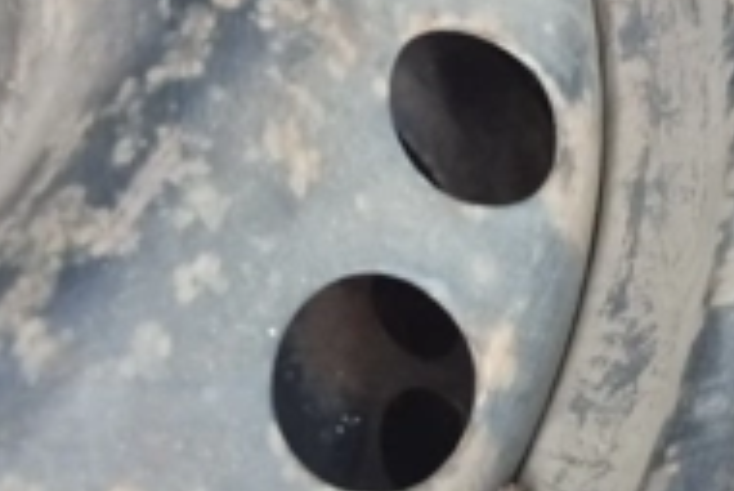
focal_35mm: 59
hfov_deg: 33.4
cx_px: 529
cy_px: 182
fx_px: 1204
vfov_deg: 23.0
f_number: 1.8
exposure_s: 1/14.3
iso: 3900
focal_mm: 3.84
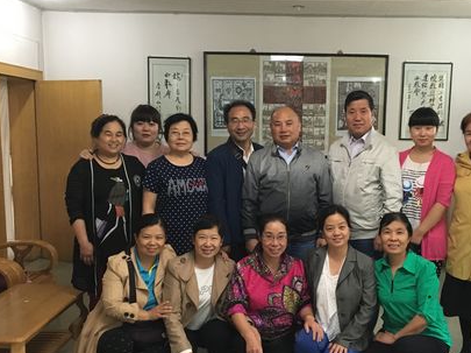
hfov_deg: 43.6
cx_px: 287
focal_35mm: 43
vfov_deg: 33.4
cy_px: 212
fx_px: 585
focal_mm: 4.15
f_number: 2.2
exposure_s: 1/25
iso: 200
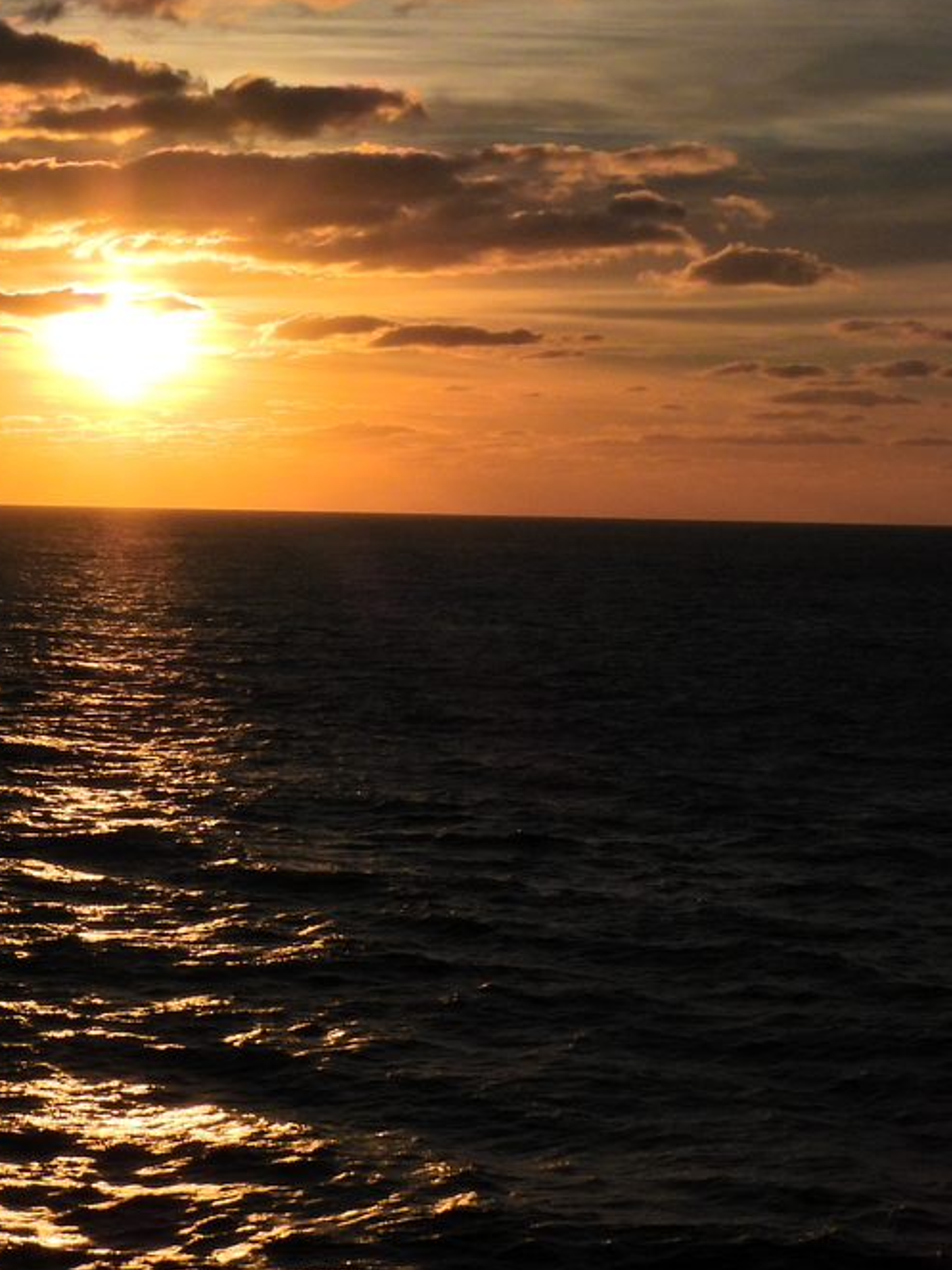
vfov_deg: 23.3
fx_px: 3045
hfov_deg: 17.6
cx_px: 155
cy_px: 293
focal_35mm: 83
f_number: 8
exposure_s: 1/1600
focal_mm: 7.7
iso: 100
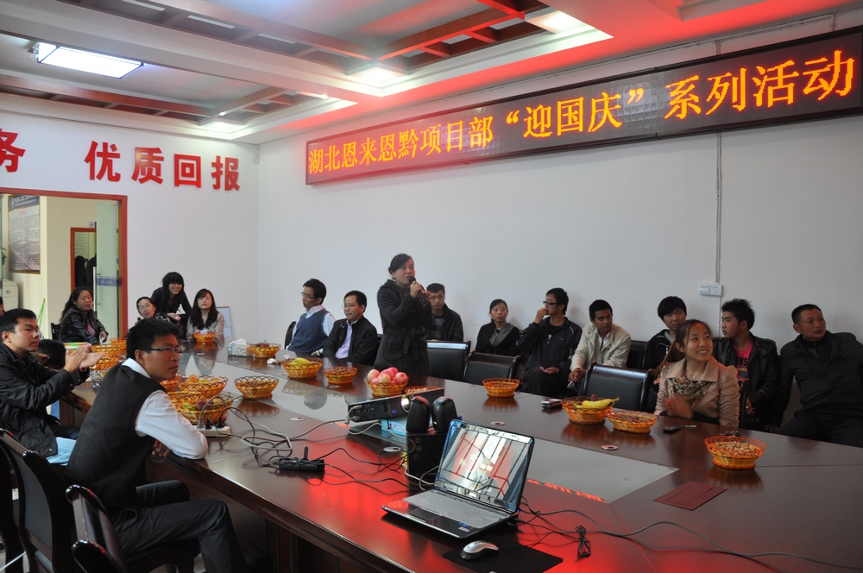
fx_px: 646
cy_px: 286
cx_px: 432
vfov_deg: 47.8
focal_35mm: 27
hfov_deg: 67.4
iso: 400
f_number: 4
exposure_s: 1/20
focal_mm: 18
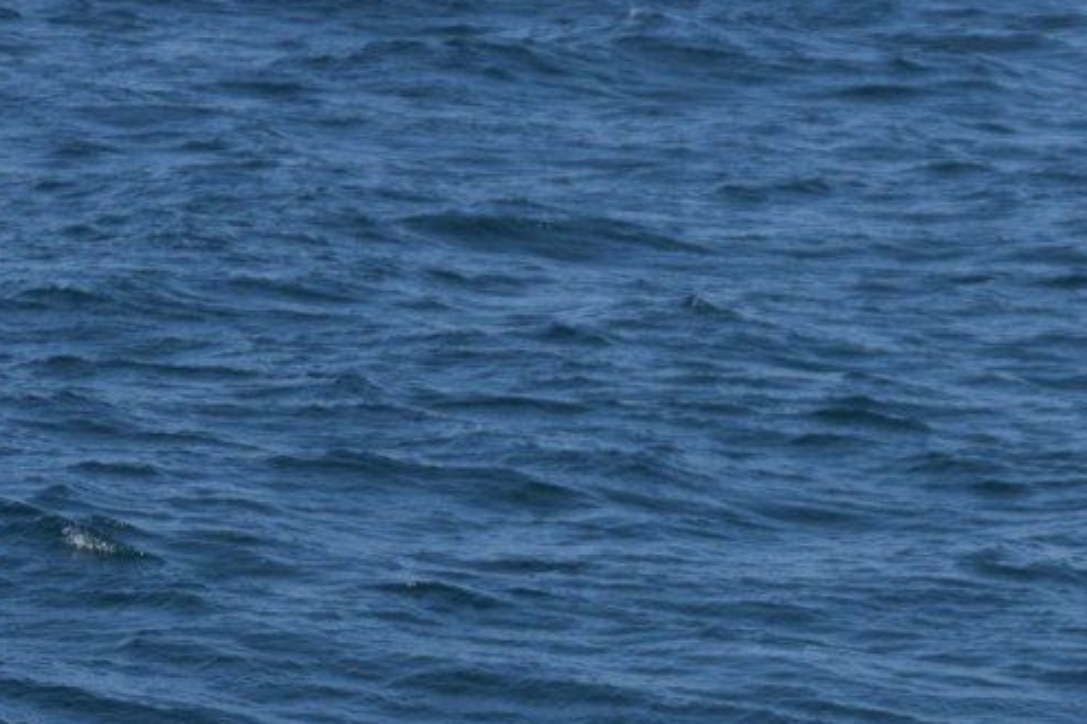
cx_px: 915
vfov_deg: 4.2
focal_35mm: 328
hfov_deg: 6.3
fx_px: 9900
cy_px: 779
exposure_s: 1/1600
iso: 200
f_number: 5.6
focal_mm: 100
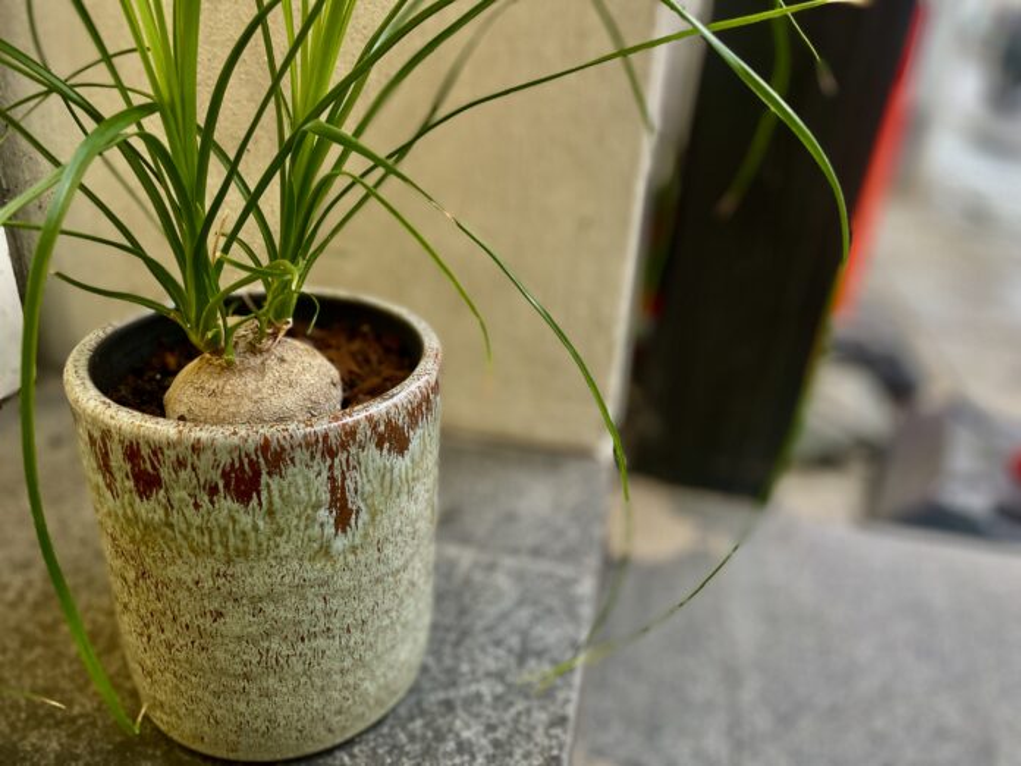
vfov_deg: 53.1
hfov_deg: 67.3
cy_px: 383
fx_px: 767
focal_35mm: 26
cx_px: 510
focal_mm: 4.2
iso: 125
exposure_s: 1/50
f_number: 1.6
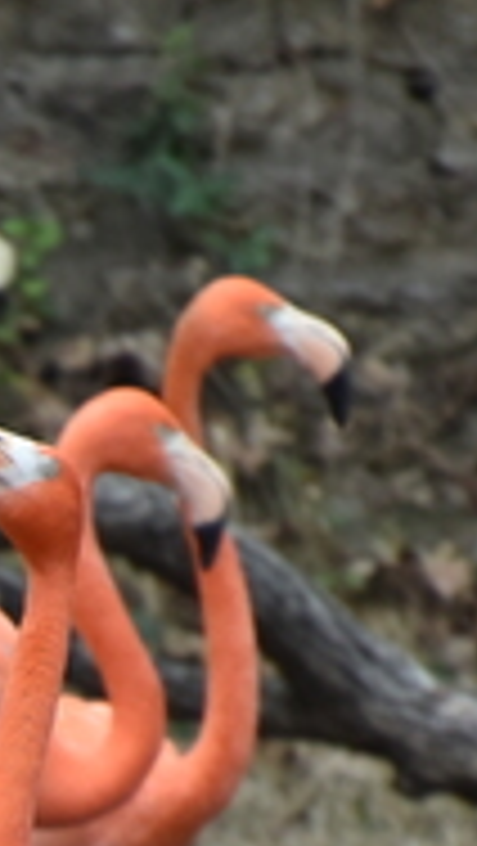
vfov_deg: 1.0
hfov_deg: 0.6
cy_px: 1431
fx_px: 48078
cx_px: -788
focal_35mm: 2142
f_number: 5.6
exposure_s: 1/640
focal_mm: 300
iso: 500
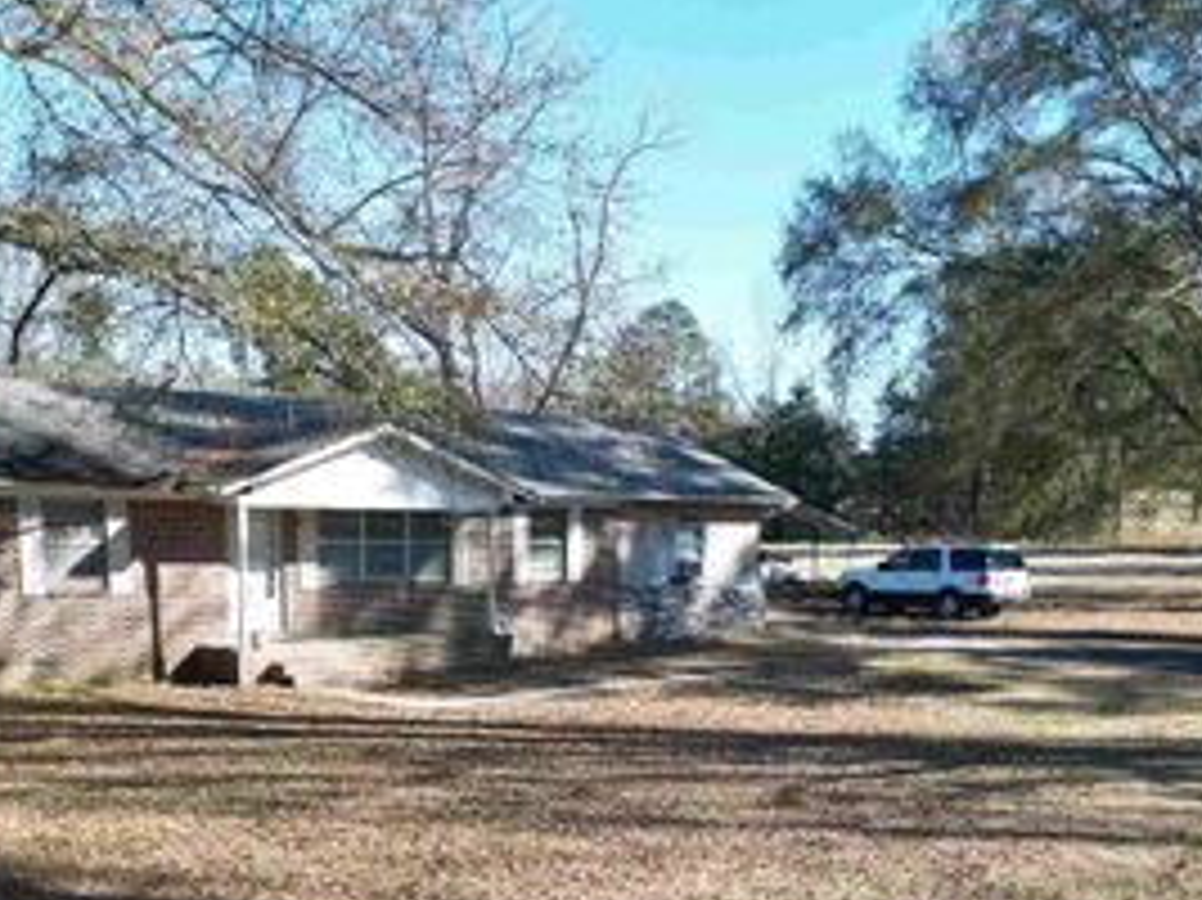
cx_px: 635
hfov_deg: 42.1
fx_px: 1562
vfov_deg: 30.8
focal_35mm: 45
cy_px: 799
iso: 200
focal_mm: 6.72
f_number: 1.7
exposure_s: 1/1250
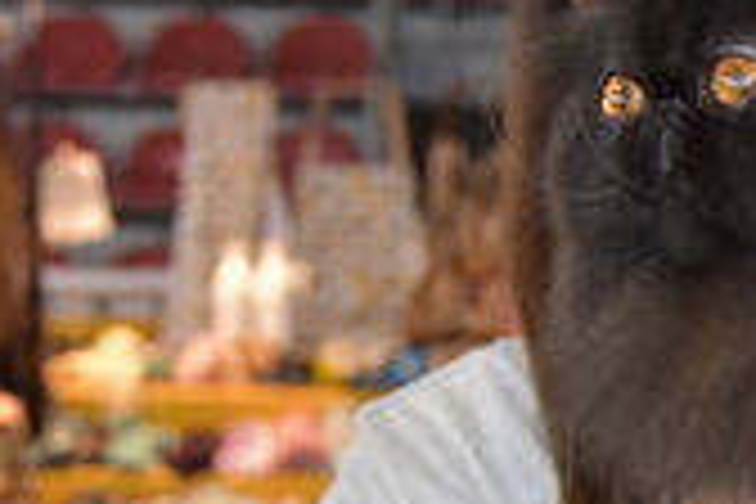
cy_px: 428
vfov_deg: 7.5
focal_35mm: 182
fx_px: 3822
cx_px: 792
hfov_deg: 11.2
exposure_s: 1/20
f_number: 4.2
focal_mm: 34
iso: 400
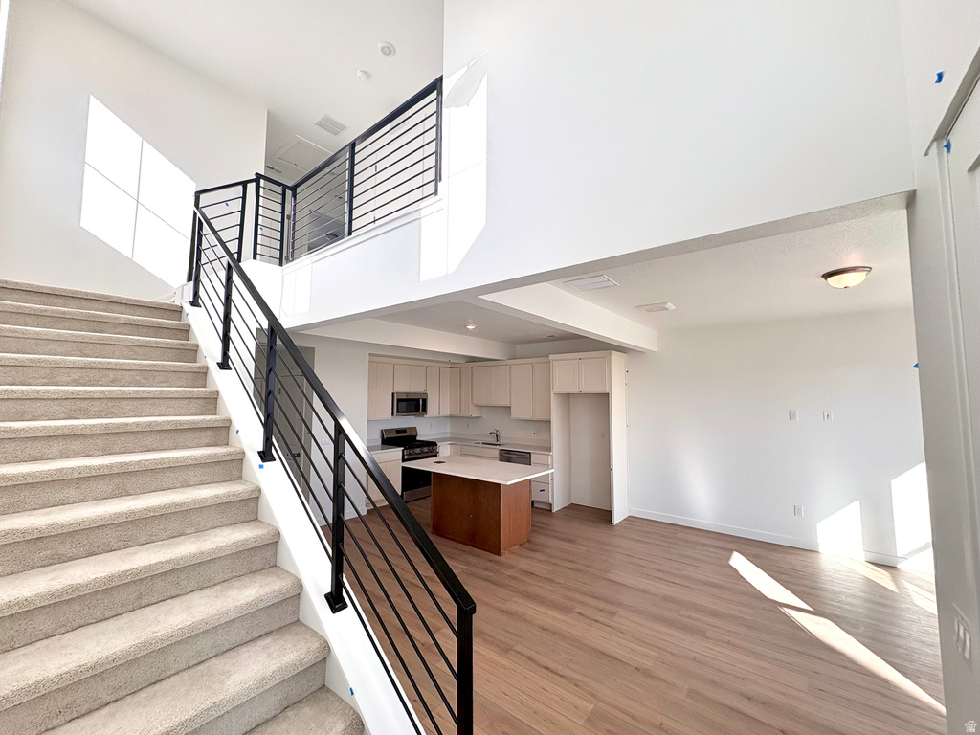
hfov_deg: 102.1
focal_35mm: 14
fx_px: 396
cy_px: 368
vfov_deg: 85.7
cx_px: 490
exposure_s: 1/370
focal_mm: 2.22
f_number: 2.2
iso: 64
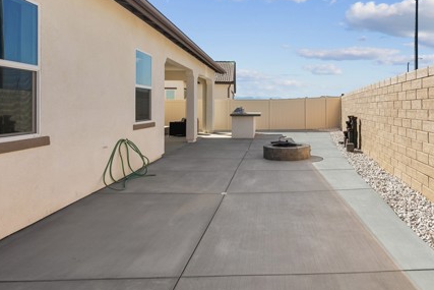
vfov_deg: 52.5
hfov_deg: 72.1
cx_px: 280
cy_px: 106
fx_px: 289
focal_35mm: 24
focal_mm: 16
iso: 200
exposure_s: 1/200
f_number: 9
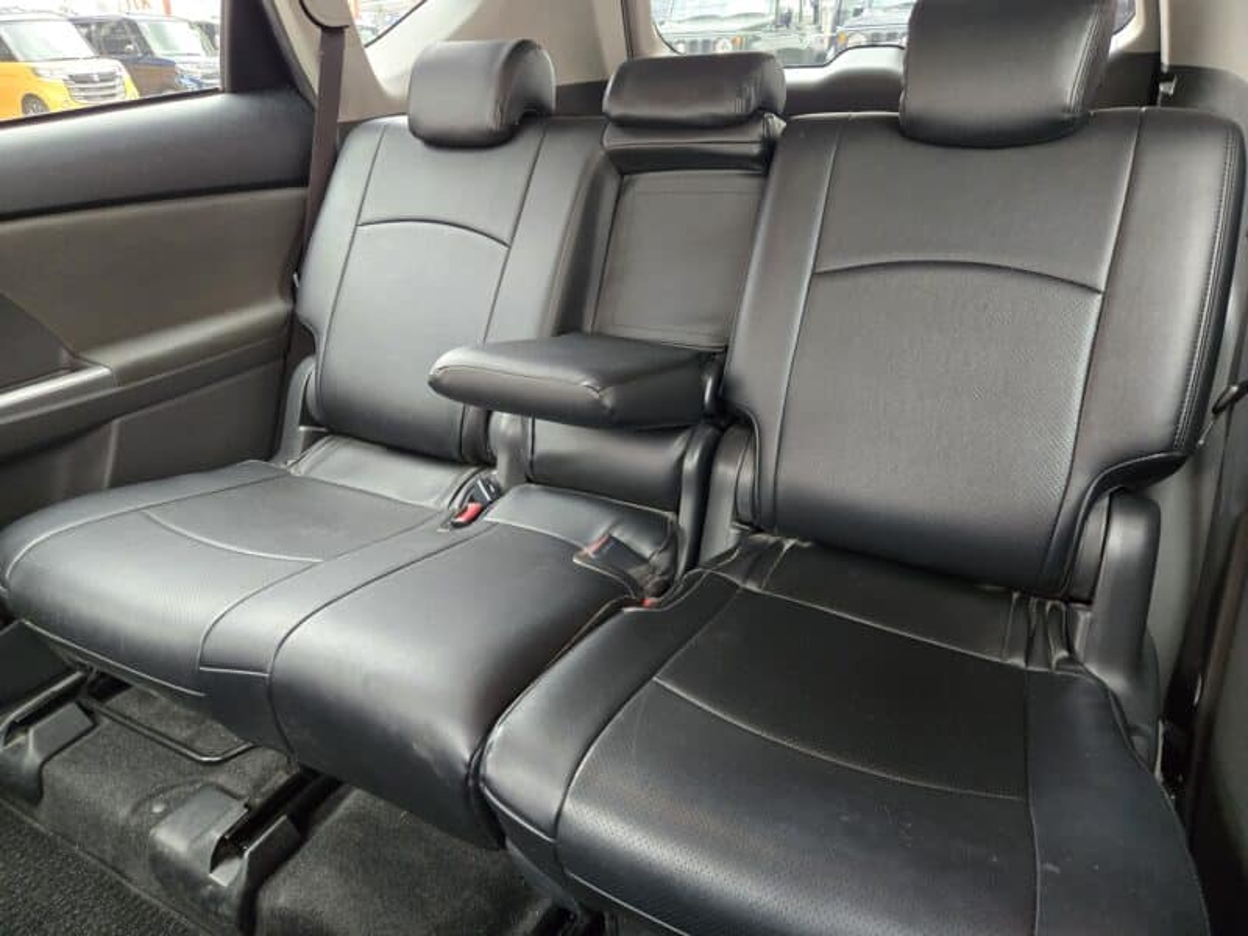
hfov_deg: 73.9
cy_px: 468
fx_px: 829
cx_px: 624
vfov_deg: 58.9
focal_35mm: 23
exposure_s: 1/100
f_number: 1.8
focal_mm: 5.4
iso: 1000
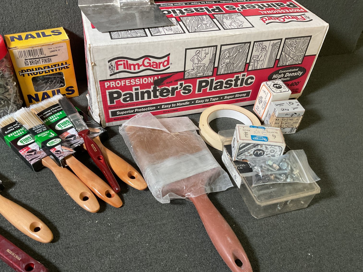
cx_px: 182
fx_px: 304
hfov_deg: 61.7
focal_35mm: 29
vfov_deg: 48.2
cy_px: 136
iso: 160
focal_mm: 3
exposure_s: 1/60
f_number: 1.8
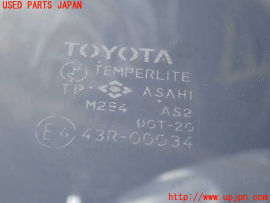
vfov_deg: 18.0
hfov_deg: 23.8
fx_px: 640
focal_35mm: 82
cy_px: 102
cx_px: 135
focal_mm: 14.62
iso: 160
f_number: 4.3
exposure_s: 1/160
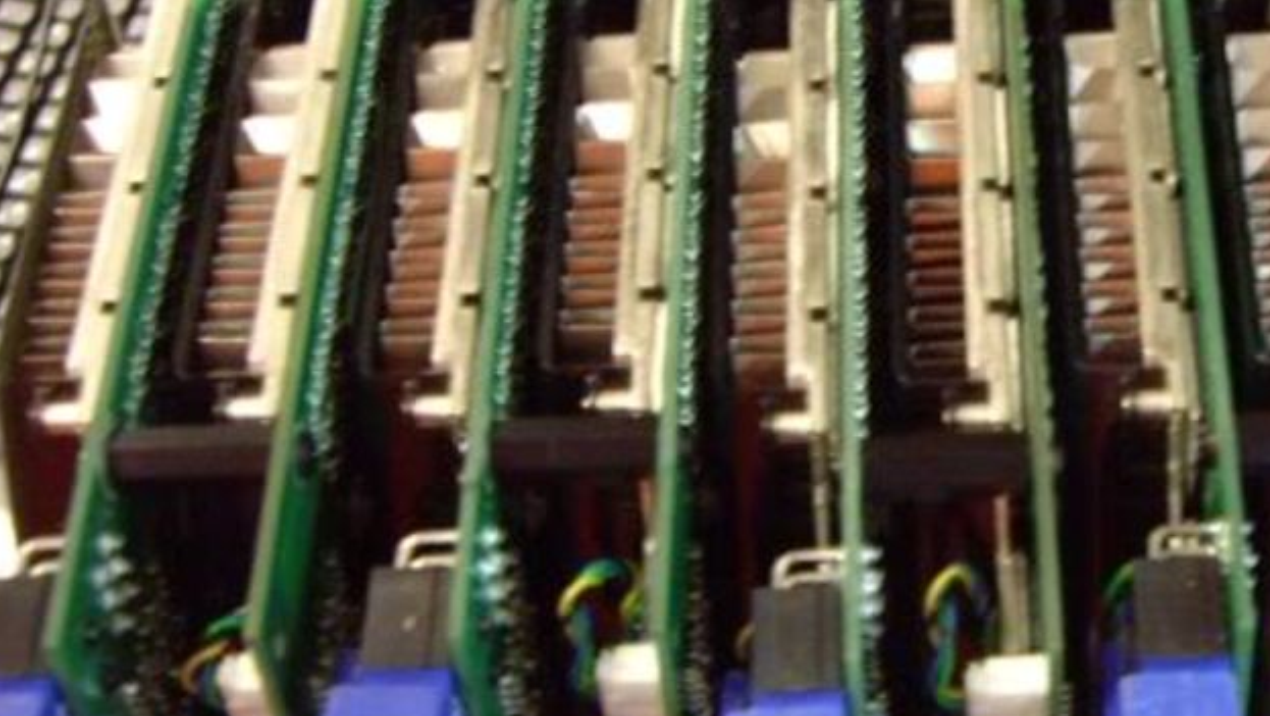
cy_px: 290
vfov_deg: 14.2
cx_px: 1199
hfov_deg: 24.1
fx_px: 2864
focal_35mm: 85
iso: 200
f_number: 2.7
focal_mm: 6.2
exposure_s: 1/15
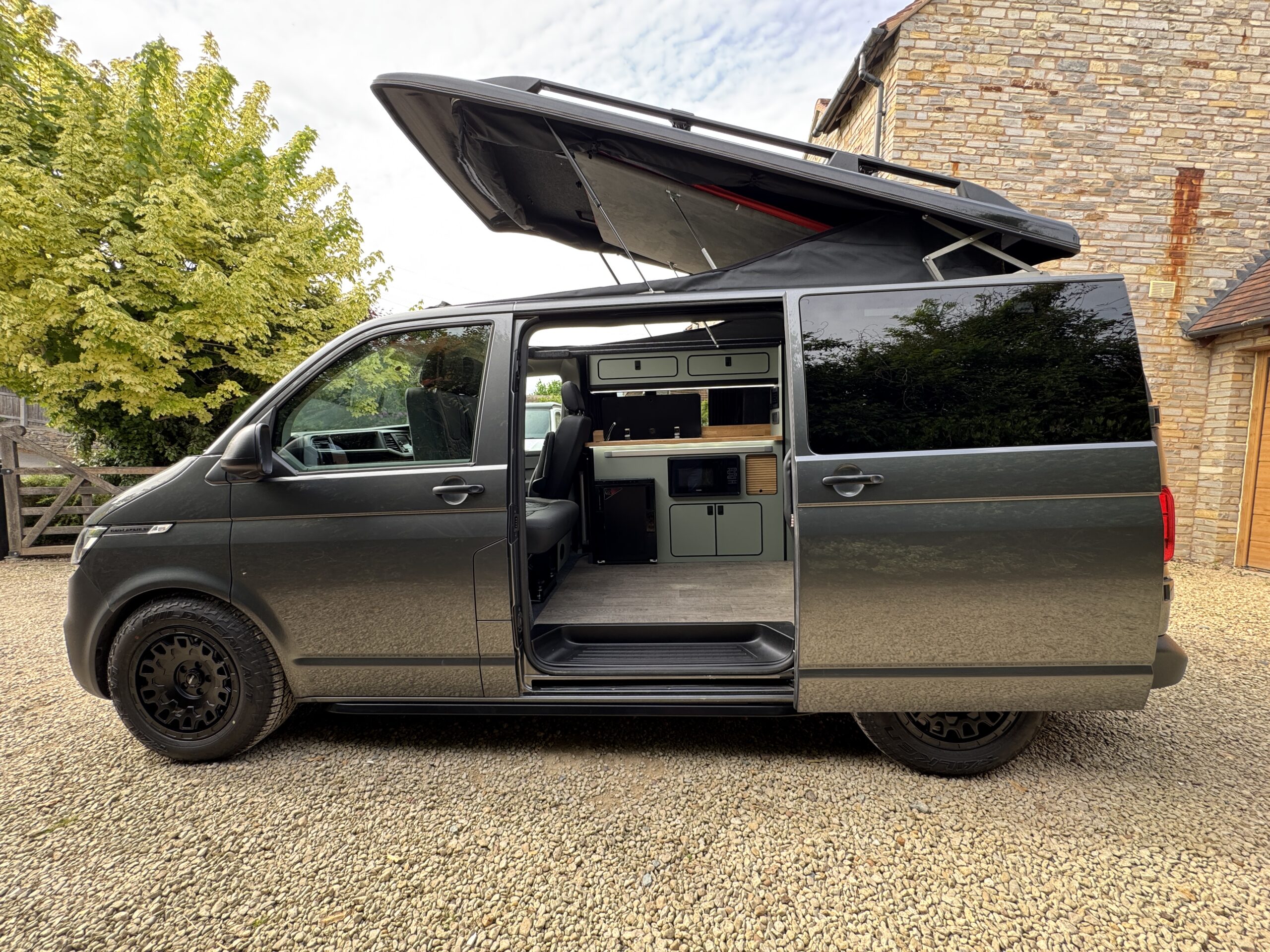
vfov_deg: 85.7
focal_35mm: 14
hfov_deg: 102.1
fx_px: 514
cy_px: 476
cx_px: 635
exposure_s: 1/116
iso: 40
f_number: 2.2
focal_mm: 2.22
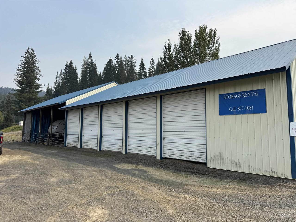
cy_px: 111
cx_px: 148
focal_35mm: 24
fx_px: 205
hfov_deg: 71.6
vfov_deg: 56.8
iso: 80
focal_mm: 6.76
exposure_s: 1/4049
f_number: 1.78
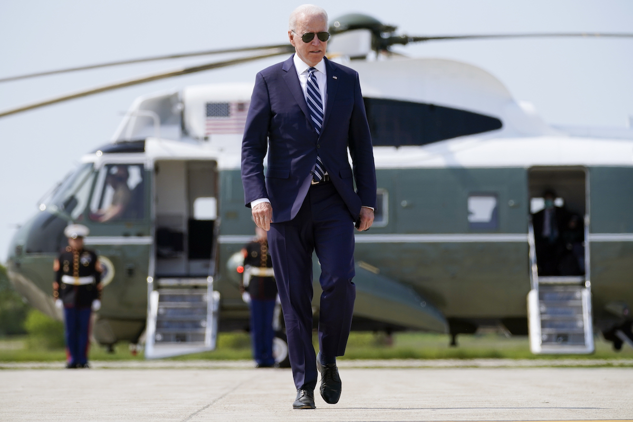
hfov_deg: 8.9
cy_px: 211
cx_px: 316
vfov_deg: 5.9
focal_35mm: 232
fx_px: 4079
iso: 400
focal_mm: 232
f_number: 5.6
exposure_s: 1/2500
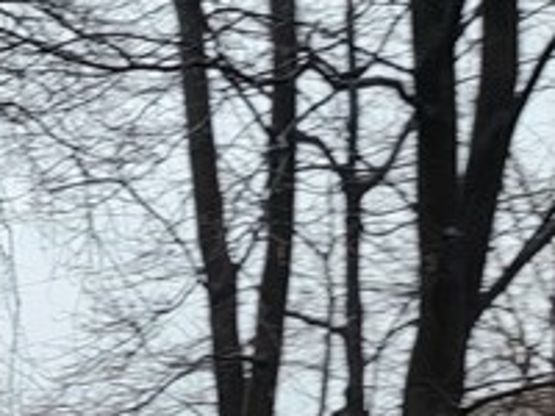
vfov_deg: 11.5
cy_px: 660
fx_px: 1972
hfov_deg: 13.1
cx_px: -658
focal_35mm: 123
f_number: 1.8
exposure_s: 1/120
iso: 20
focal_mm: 6.7
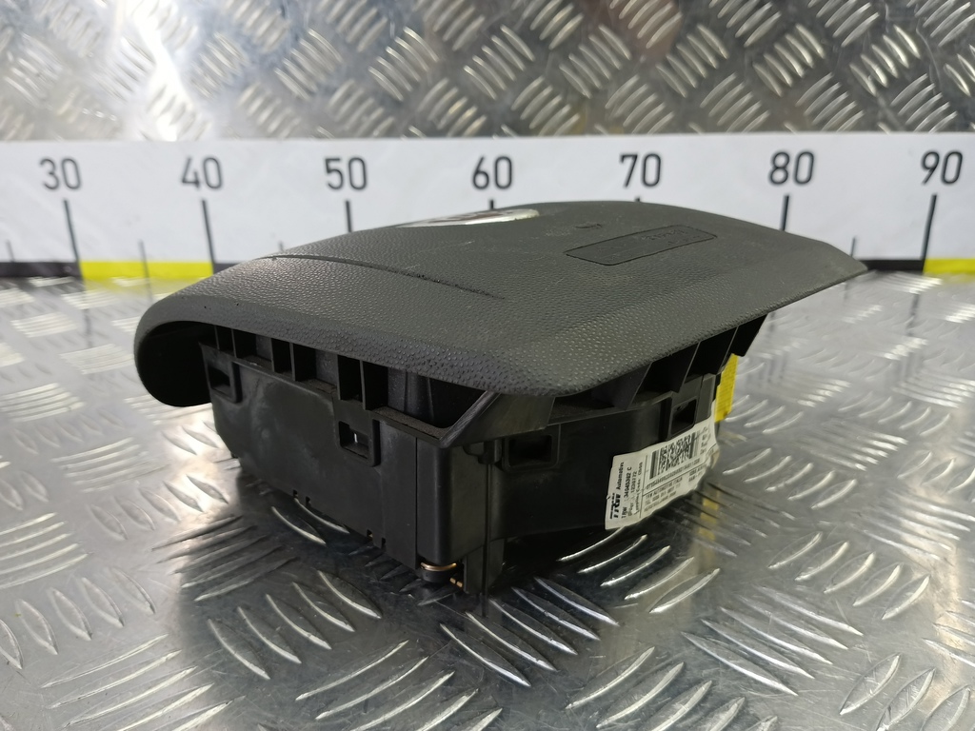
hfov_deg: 73.9
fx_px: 648
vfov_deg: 58.9
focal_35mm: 23
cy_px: 366
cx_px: 488
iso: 180
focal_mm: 4.11
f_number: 1.6
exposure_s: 1/50
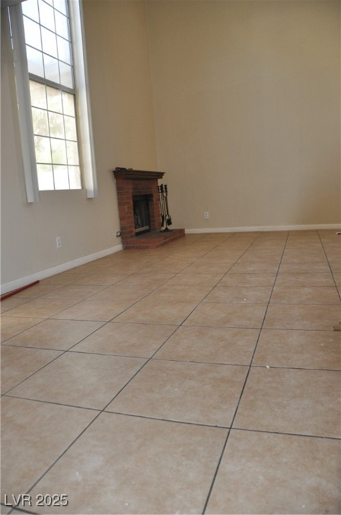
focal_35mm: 27
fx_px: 385
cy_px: 258
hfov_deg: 47.8
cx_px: 170
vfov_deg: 67.5
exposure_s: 1/125
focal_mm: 18
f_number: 3.5
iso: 800
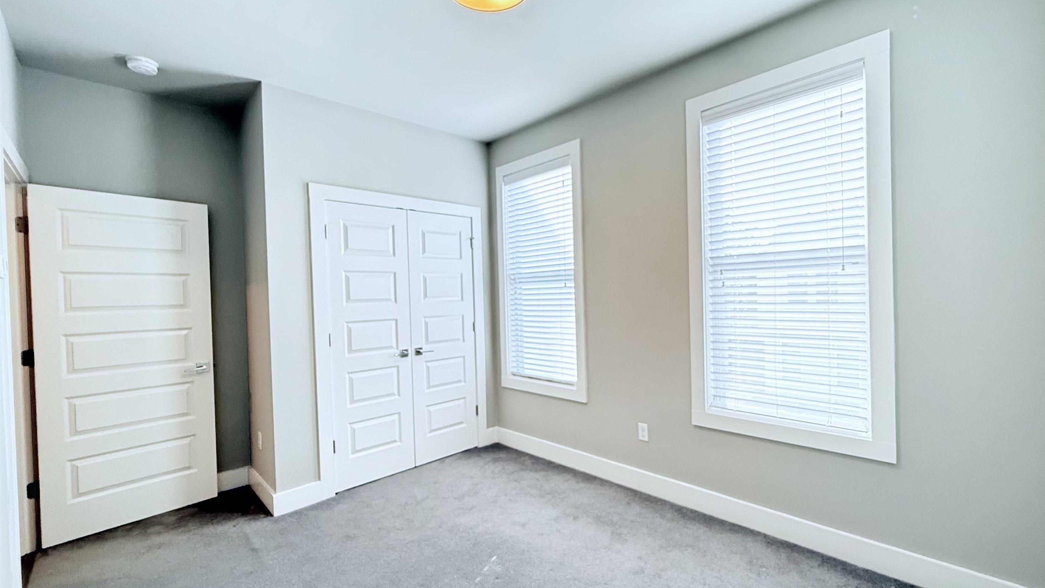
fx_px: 443
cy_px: 301
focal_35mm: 16
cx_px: 548
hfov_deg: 99.3
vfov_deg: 67.1
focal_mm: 2.22
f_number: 2.2
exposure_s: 1/120
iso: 400
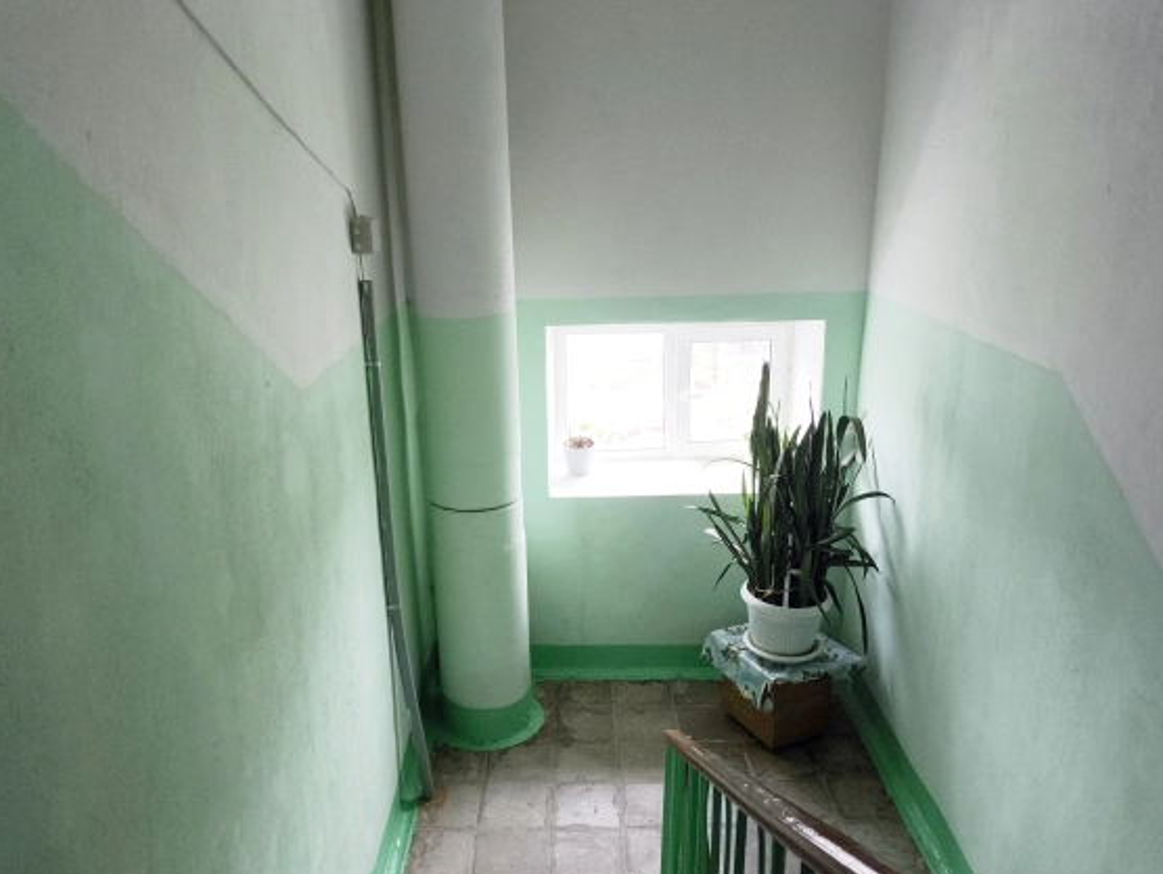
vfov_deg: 49.8
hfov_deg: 63.4
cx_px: 576
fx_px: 942
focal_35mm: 28
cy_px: 473
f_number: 1.7
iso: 640
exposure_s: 1/33.3
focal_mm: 4.71
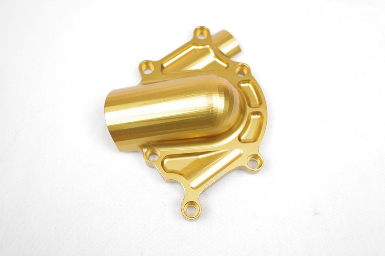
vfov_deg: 36.9
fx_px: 385
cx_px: 192
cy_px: 128
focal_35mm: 36
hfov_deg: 53.1
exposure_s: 1/20
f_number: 5
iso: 100
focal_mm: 24.38
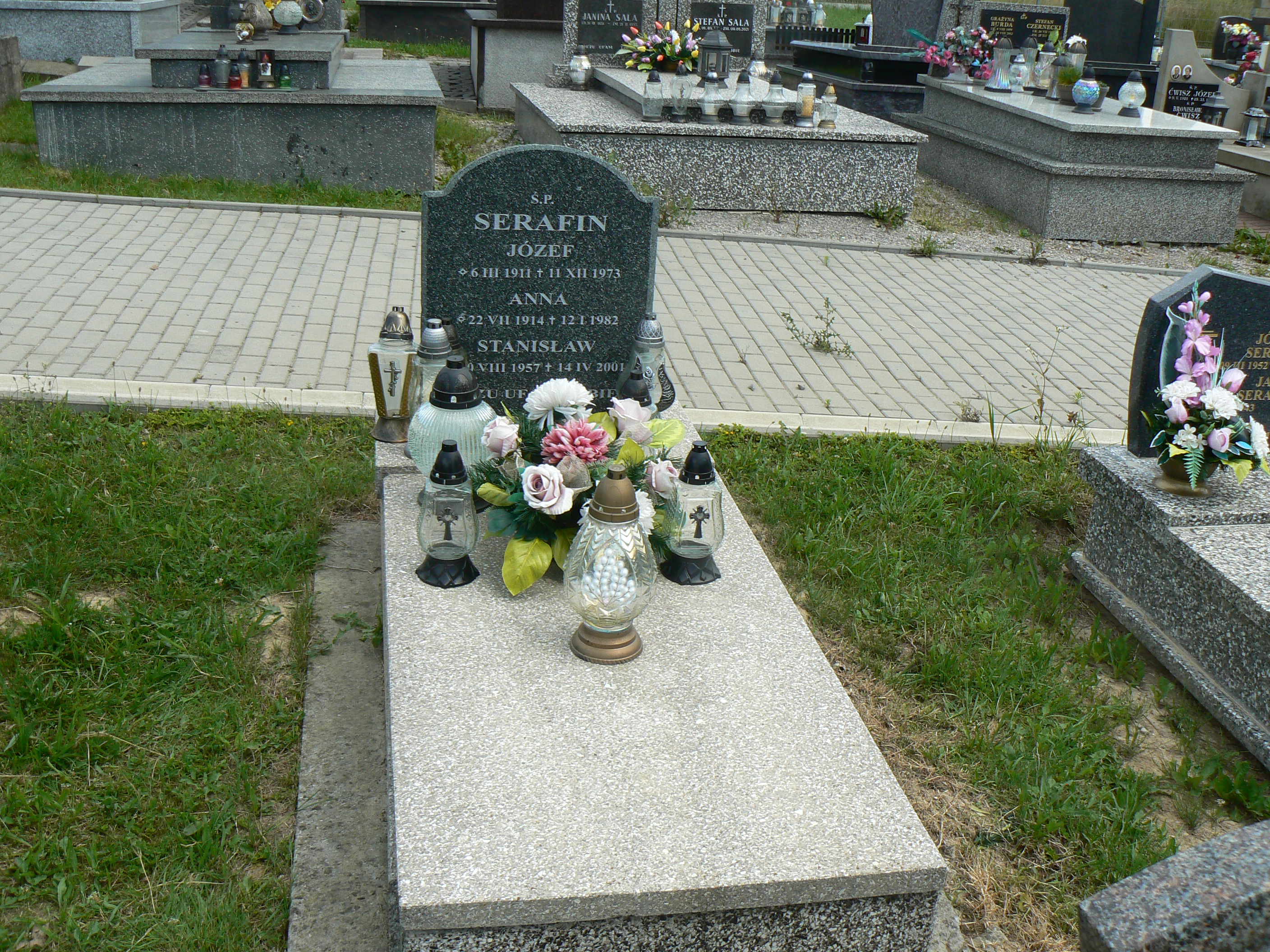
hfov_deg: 51.4
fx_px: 1321
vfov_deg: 39.7
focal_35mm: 36
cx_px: 635
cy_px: 476
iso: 80
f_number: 5.6
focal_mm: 6
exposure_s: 1/320
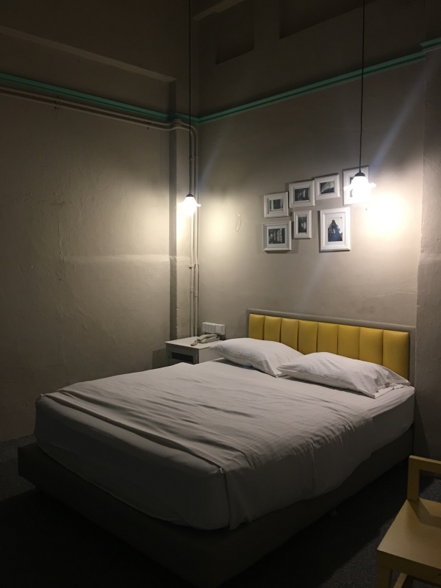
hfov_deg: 48.2
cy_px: 294
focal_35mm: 29
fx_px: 493
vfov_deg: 61.7
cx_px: 220
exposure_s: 1/17
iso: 80
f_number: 2.2
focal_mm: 4.15
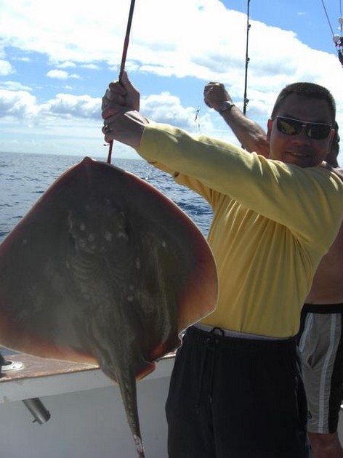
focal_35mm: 38
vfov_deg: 49.0
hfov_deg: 37.7
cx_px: 172
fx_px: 502
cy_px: 229
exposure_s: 1/250
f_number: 8
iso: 80
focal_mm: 7.9
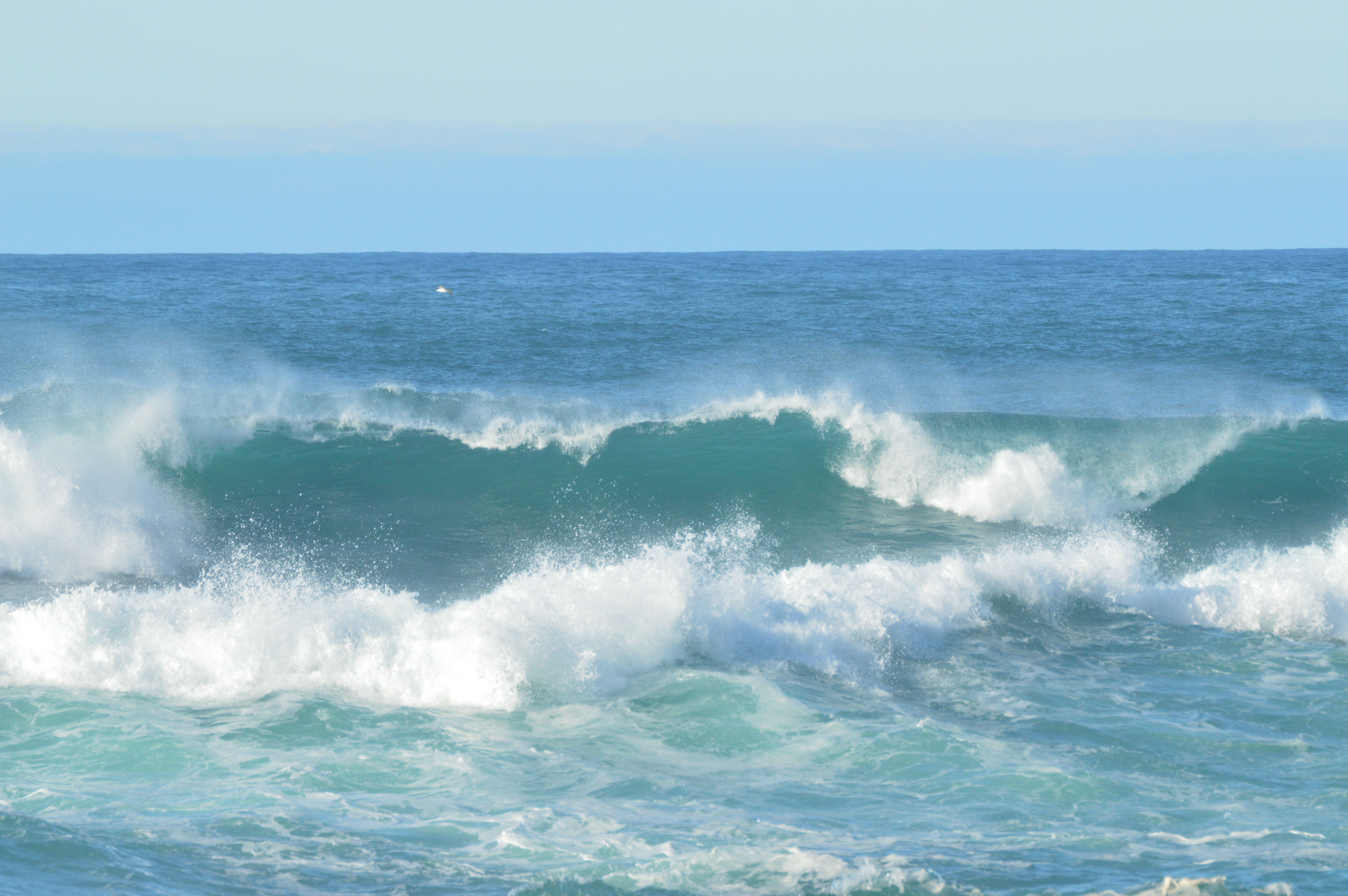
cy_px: 448
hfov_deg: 4.4
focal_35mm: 465
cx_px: 674
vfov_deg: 3.0
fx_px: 17396
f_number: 11
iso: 400
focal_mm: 310
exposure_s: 1/500
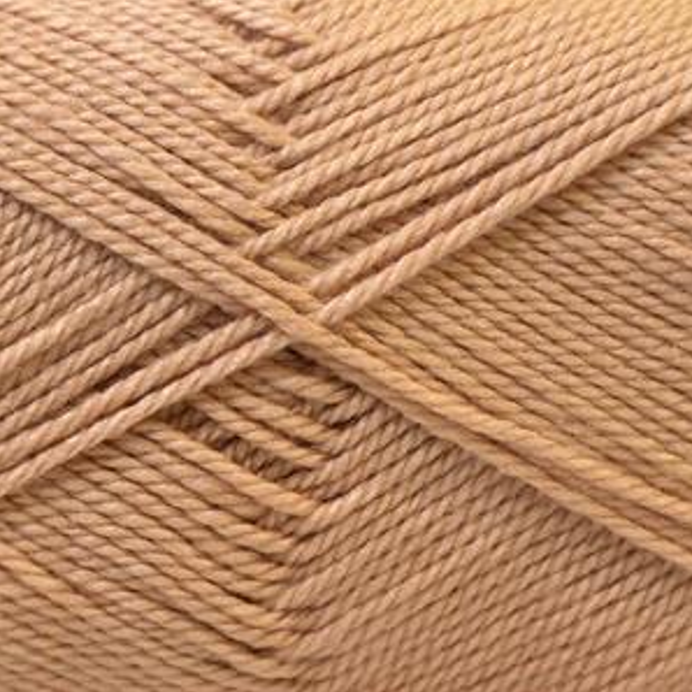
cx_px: 274
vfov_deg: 12.7
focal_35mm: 138
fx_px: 3121
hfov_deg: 12.6
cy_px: 345
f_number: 3
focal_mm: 23.76
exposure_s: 1/28.2
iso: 200
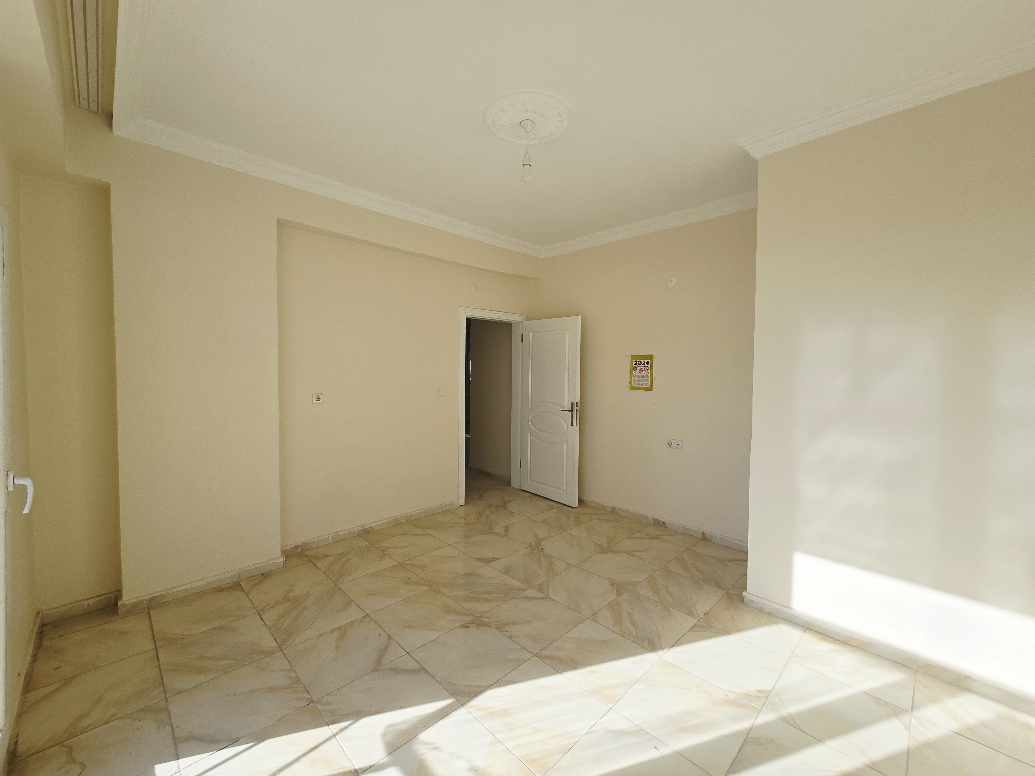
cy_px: 388
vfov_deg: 89.9
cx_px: 518
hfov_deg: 106.2
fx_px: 389
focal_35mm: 13
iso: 50
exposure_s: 1/1610
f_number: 2.2
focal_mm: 2.2
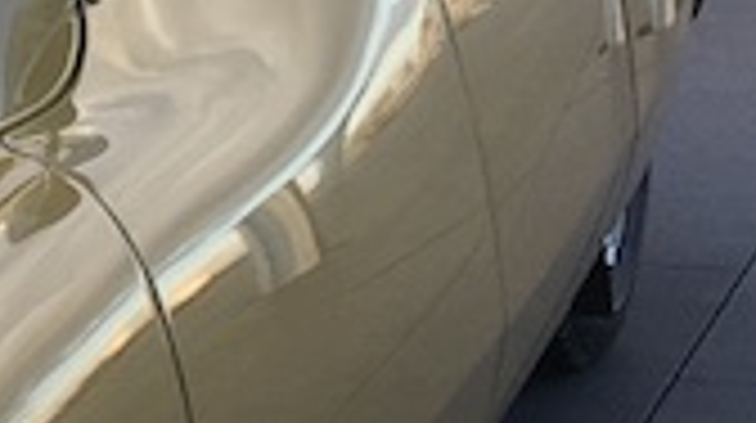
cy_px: 284
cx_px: -760
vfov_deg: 6.3
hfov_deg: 10.3
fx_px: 3864
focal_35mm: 193
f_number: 2.2
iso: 25
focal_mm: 4.15
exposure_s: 1/182
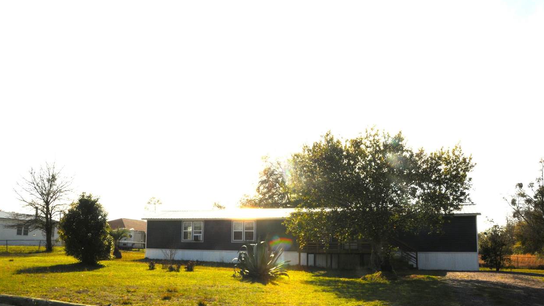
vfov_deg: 40.0
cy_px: 180
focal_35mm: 29
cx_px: 270
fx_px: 418
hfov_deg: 66.1
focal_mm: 18
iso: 400
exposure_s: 1/250
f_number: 22
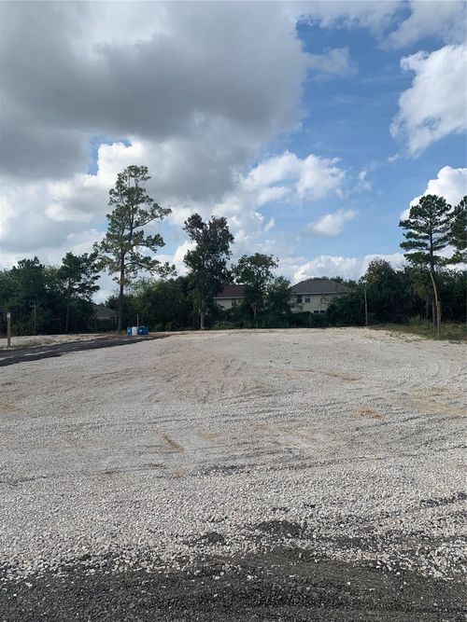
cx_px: 234
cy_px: 311
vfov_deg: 67.3
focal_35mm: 26
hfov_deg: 53.0
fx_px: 468
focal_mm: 4.25
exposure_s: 1/3185
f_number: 1.8
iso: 25
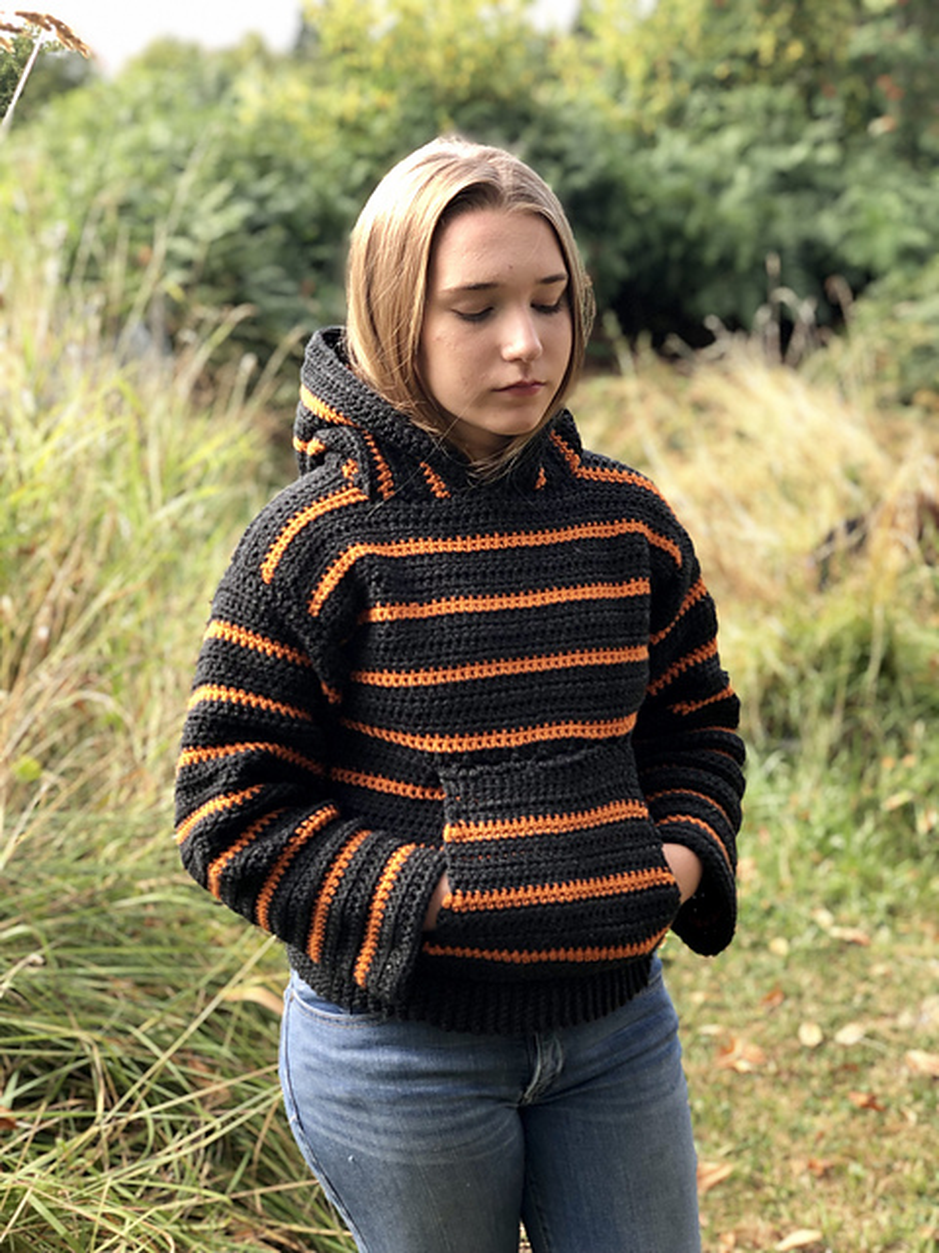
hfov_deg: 28.0
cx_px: 470
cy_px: 626
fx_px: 1881
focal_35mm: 52
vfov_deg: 36.8
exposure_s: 1/120
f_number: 2.4
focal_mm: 6
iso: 20
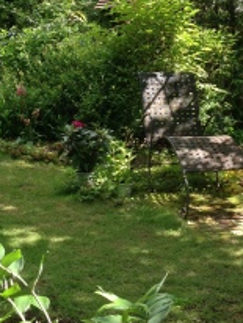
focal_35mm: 80
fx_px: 747
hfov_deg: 18.5
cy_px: 105
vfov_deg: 24.3
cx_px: 104
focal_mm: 4.13
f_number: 2.4
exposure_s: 1/217
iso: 50
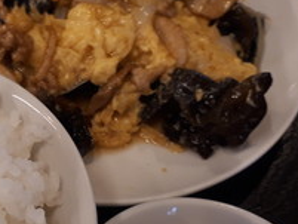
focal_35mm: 67
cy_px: 137
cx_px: 39
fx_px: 577
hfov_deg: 28.0
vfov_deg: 21.9
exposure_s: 1/33
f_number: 1.9
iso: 80
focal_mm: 3.6
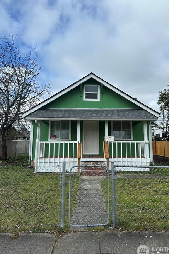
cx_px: 94
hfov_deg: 49.4
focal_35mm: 26
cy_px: 127
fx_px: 183
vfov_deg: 69.4
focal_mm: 6.86
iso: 80
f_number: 1.78
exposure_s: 1/4545
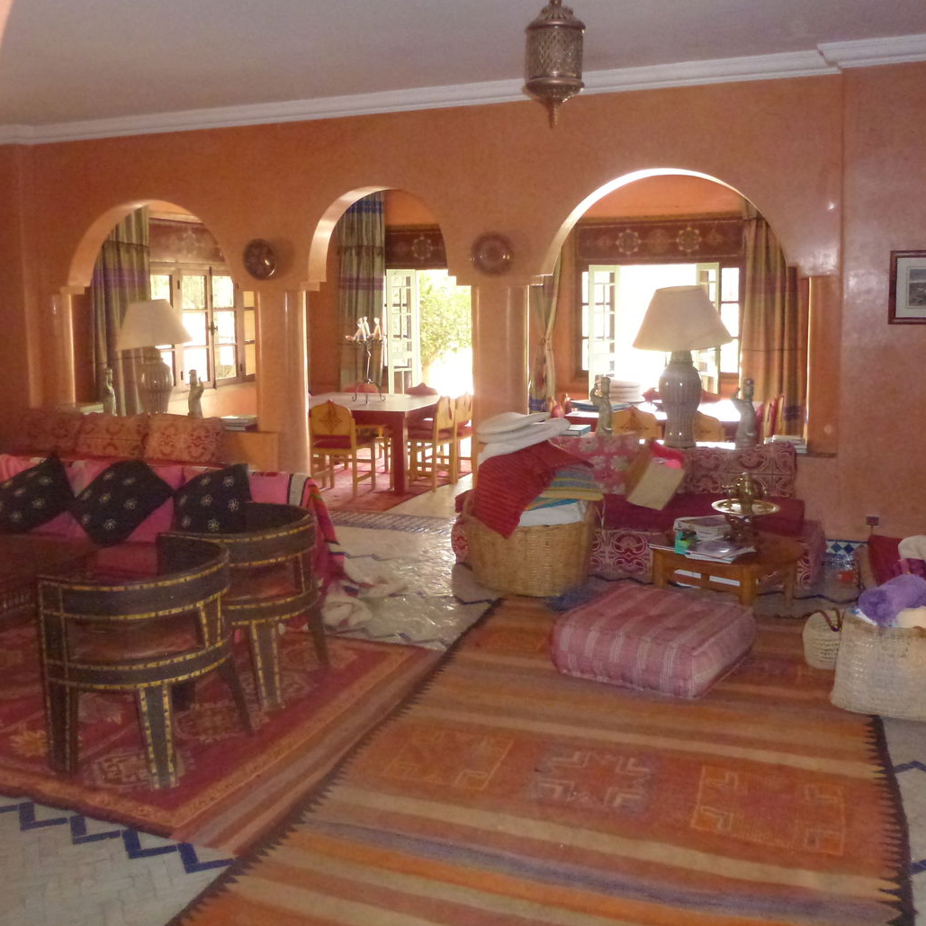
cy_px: 394
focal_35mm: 33
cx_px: 443
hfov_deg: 49.7
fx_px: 999
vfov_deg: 49.6
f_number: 3.3
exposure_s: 1/60
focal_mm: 4.3
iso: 640
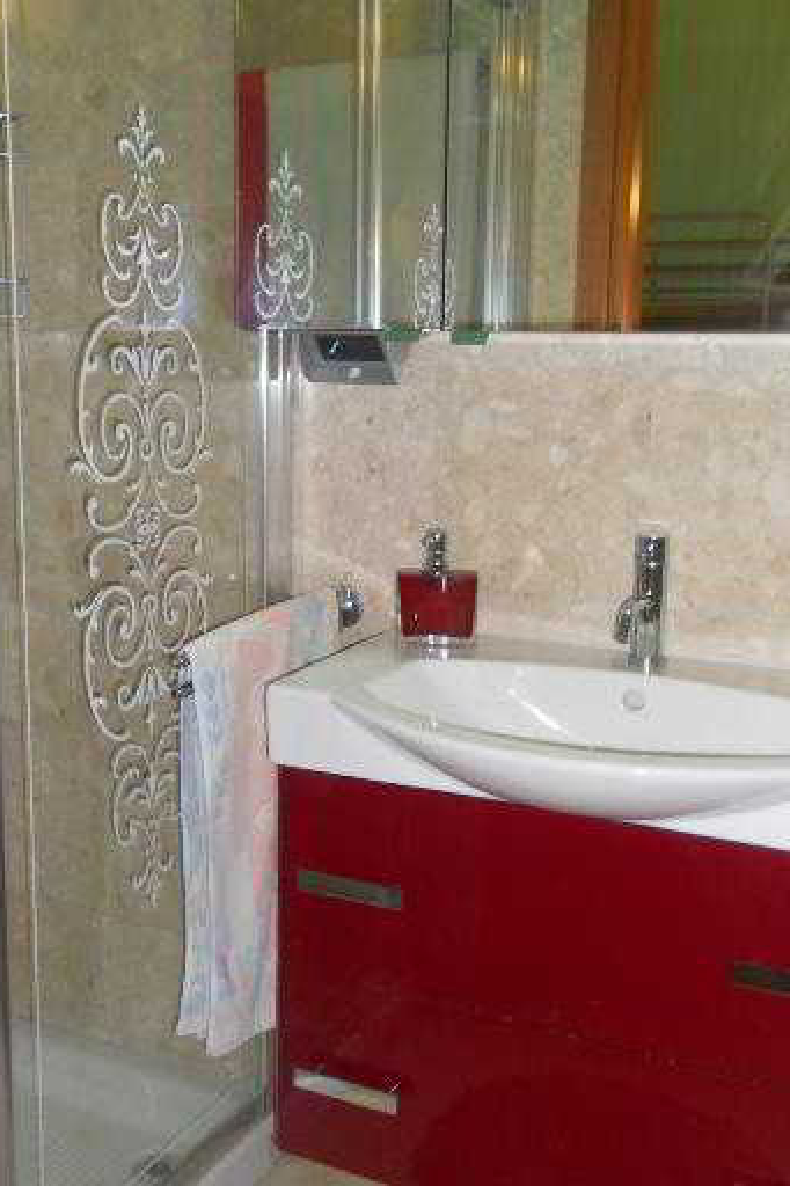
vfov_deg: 49.6
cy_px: 602
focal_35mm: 39
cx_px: 329
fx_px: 1285
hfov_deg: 34.1
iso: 200
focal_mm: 5.8
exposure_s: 1/25
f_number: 3.5
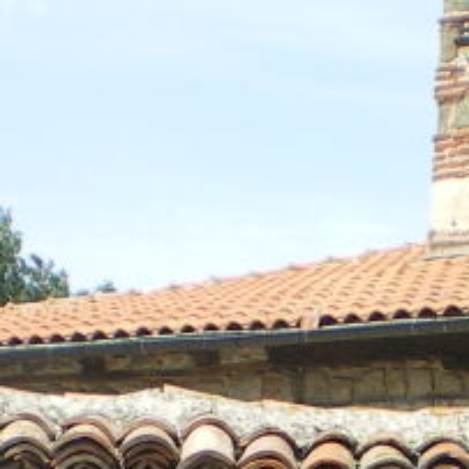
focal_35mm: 188
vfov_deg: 9.1
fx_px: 2882
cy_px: 668
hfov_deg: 9.3
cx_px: 444
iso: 50
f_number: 4.6
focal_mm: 6.3
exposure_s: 1/250
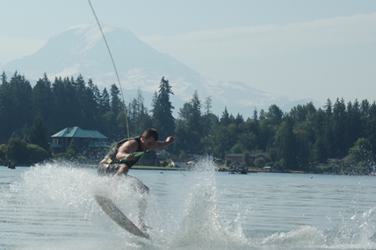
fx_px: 1639
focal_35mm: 157
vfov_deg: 8.7
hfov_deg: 13.1
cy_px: 164
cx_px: 136
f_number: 8
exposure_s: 1/1000
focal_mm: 70
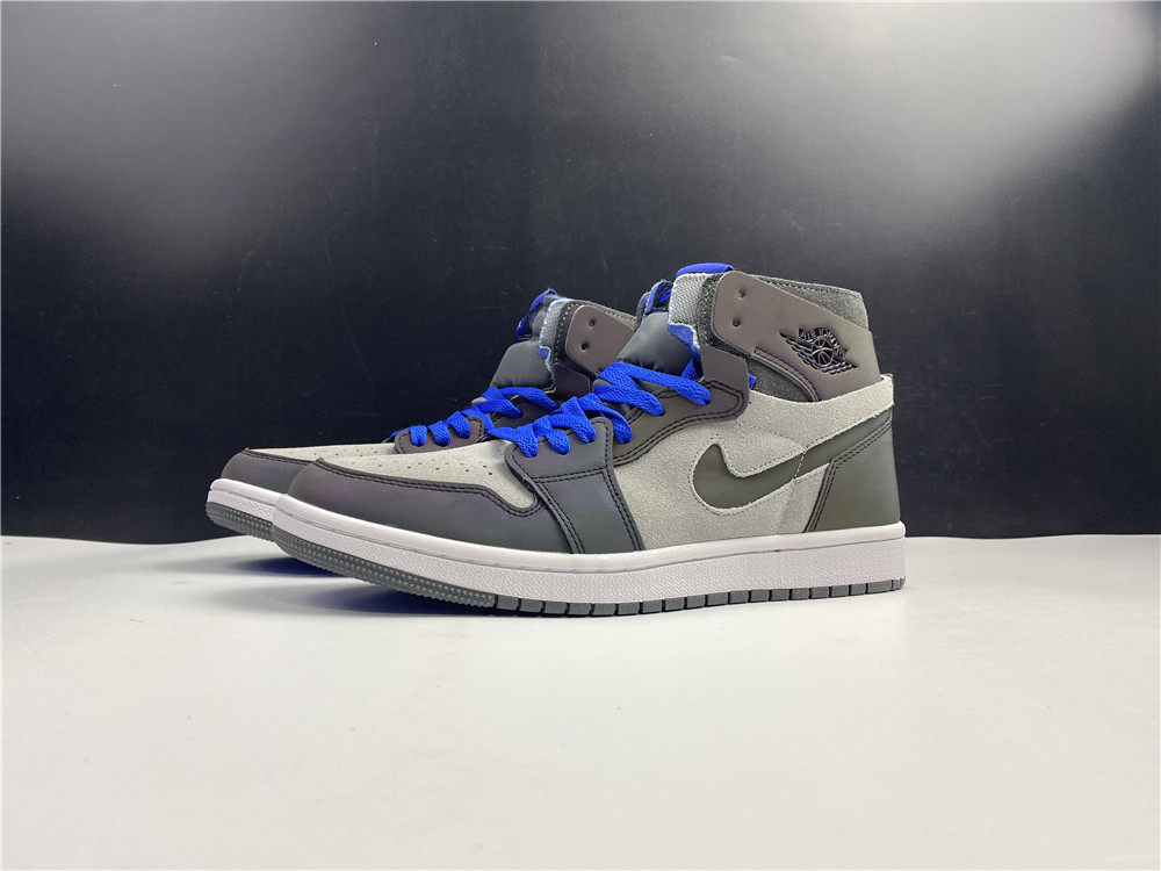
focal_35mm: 26
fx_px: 872
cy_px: 436
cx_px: 580
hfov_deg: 67.3
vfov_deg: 53.1
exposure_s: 1/100
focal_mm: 4.25
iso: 64
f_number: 1.8
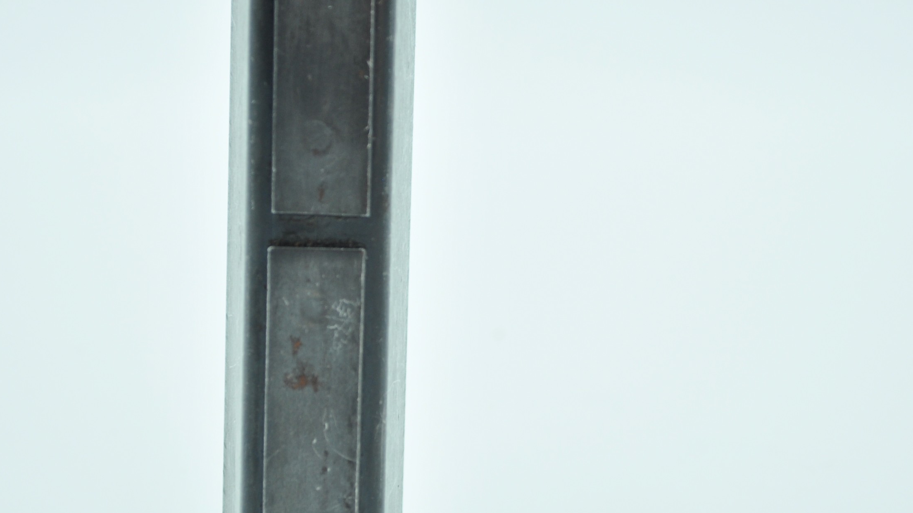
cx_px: 418
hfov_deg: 15.7
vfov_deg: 8.8
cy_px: 129
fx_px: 3317
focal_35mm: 137
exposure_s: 1/90
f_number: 5.3
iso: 200
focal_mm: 45
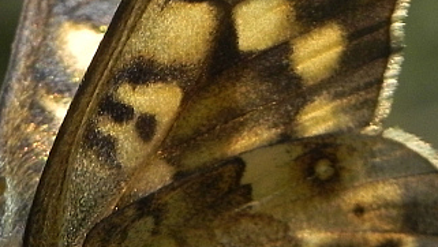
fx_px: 4242
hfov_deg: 5.9
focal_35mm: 365
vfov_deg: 3.3
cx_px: -79
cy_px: 209
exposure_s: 1/208
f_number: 4
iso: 160
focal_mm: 18.8
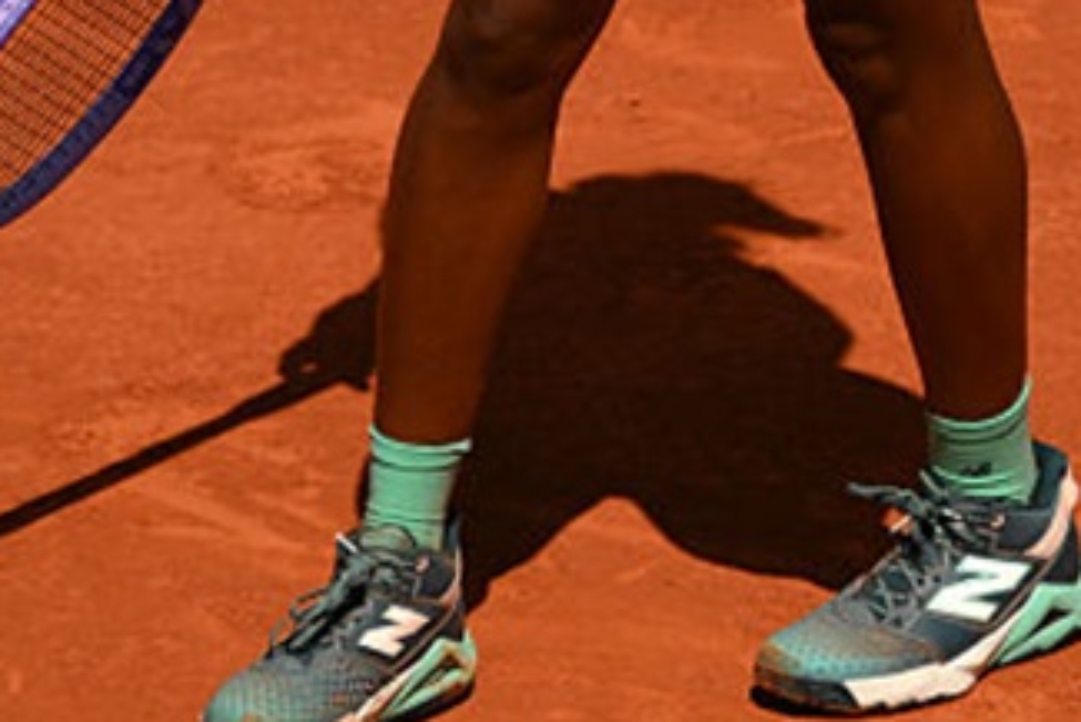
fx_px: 63324
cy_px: -404
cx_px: 639
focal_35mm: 2108
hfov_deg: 1.0
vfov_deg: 0.7
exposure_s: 1/2500
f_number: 4
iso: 125
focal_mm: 560
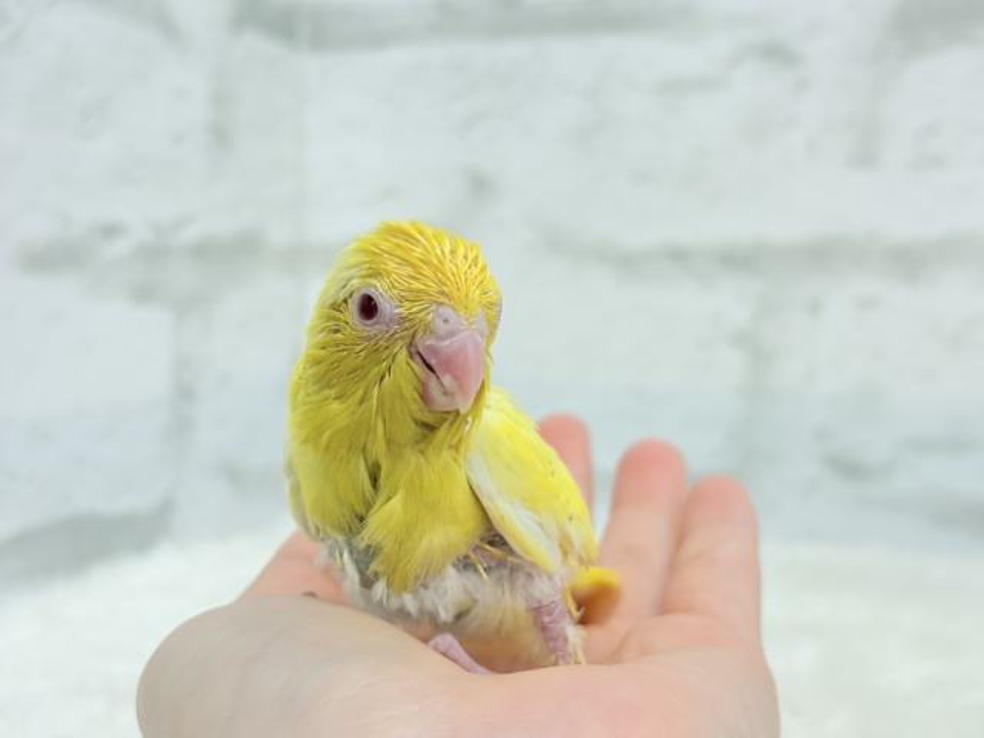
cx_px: 492
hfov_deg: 36.8
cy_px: 369
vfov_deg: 28.0
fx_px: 1478
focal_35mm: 52
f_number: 1.6
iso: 64
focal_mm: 5.96
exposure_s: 1/100
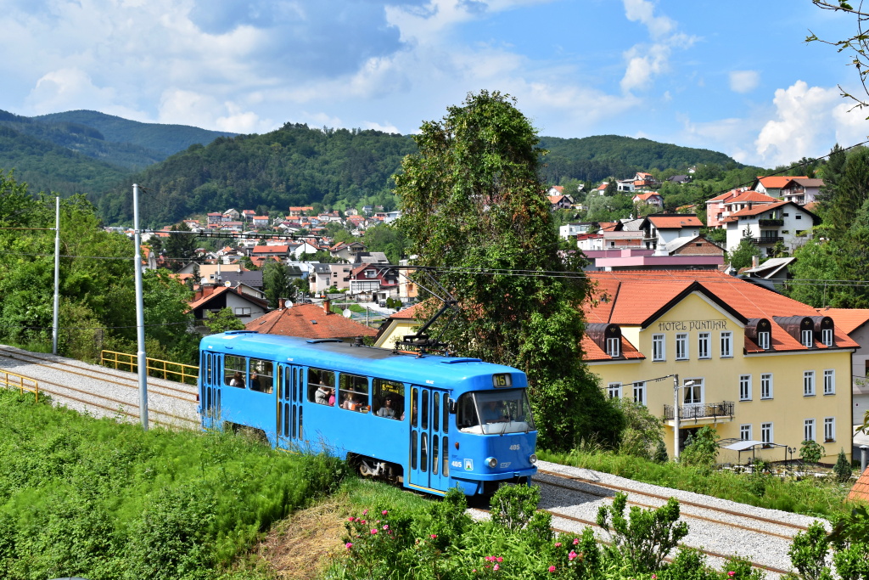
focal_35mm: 48
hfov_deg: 41.1
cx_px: 434
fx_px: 1159
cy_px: 290
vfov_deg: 28.1
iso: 200
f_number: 10
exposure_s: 1/400
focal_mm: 32
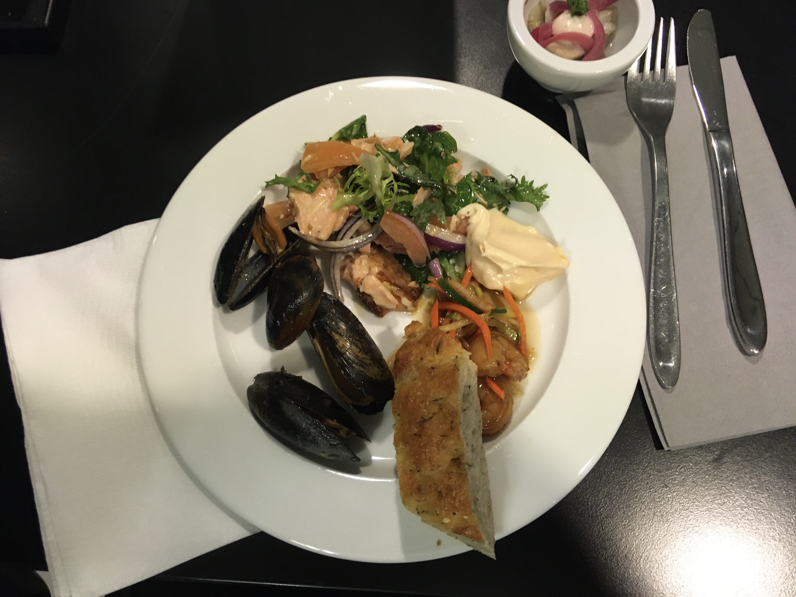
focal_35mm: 29
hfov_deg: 61.7
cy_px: 298
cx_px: 398
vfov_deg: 48.2
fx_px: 667
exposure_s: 1/33
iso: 200
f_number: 2.2
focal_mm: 4.15
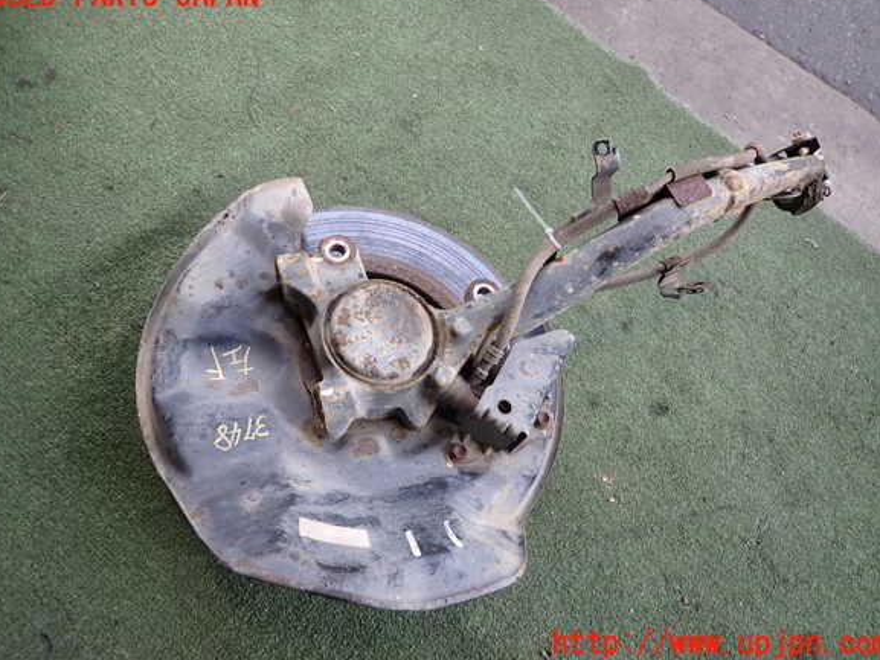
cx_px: 439
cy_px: 320
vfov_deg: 53.1
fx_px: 661
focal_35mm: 26
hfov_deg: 67.3
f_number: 2
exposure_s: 1/125
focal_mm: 4.5
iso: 125
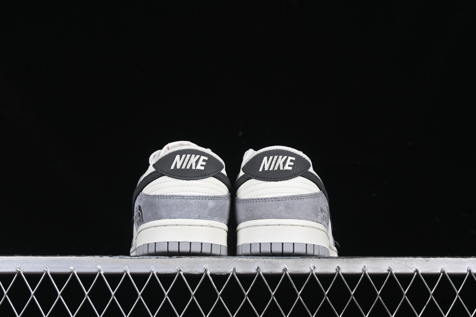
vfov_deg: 18.2
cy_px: 158
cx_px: 238
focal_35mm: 75
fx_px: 992
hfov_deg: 27.0
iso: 160
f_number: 8
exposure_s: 1/80
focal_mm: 50
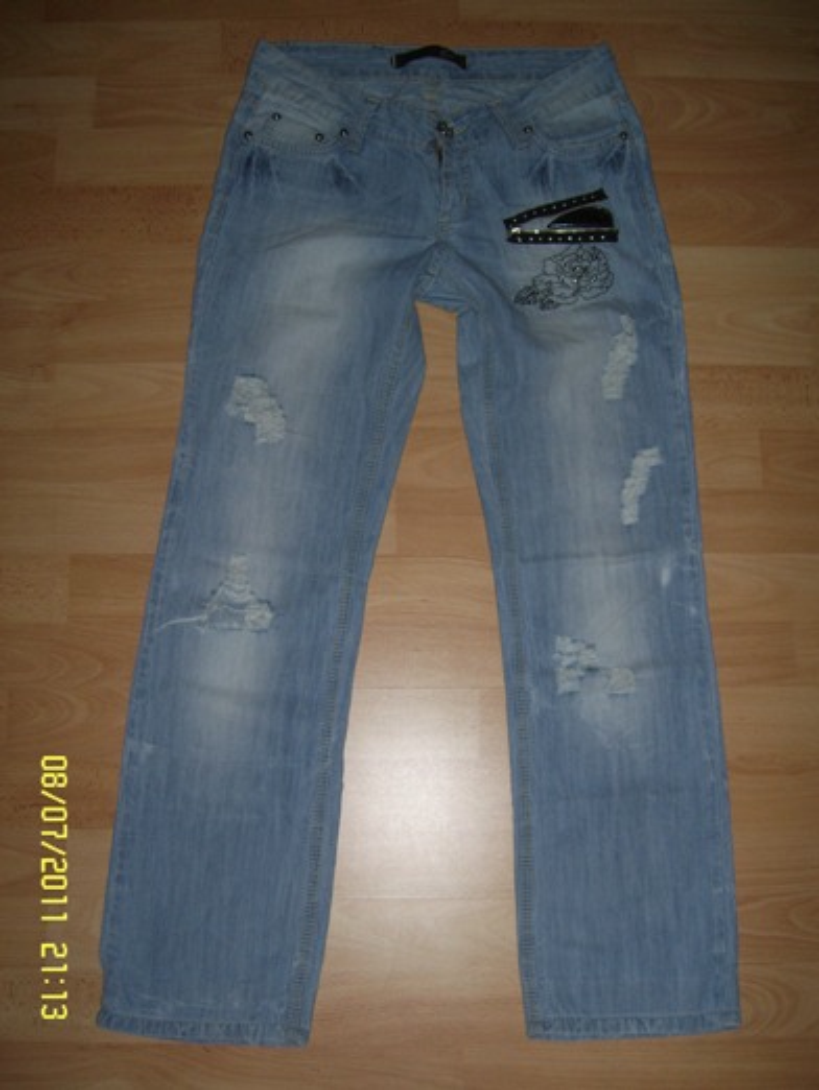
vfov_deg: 49.0
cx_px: 410
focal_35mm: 38
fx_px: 1198
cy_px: 545
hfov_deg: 37.7
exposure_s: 1/30
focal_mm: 7.8
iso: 100
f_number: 2.8
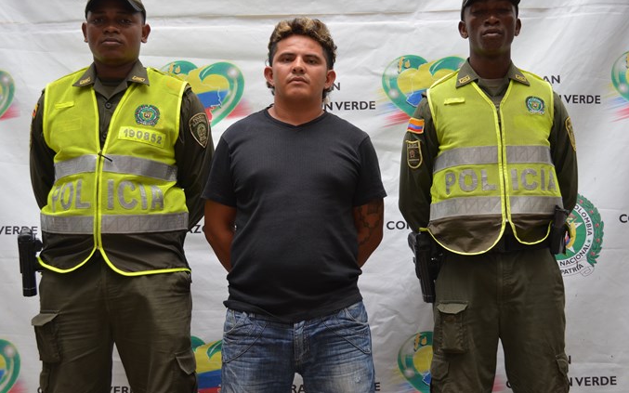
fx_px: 840
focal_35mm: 49
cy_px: 191
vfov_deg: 26.3
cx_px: 314
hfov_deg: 41.1
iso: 360
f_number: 5.6
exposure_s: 1/60
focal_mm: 32
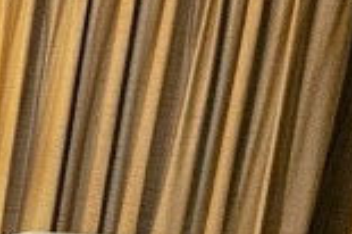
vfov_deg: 8.3
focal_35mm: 158
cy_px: 425
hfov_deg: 9.7
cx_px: -729
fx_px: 1543
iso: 500
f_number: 1.8
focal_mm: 5.4
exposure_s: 1/120
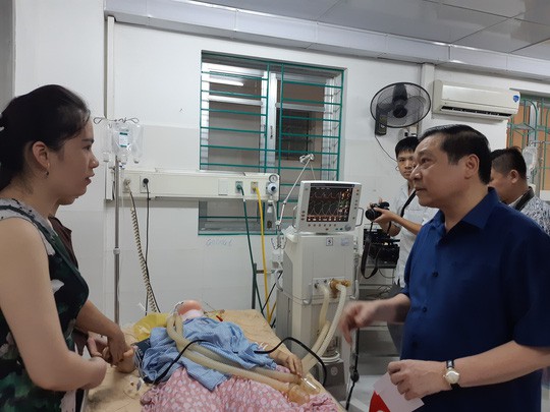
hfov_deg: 67.3
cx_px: 275
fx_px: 413
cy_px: 206
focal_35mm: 26
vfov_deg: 53.1
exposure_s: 1/50
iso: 100
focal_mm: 3.93
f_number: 1.7
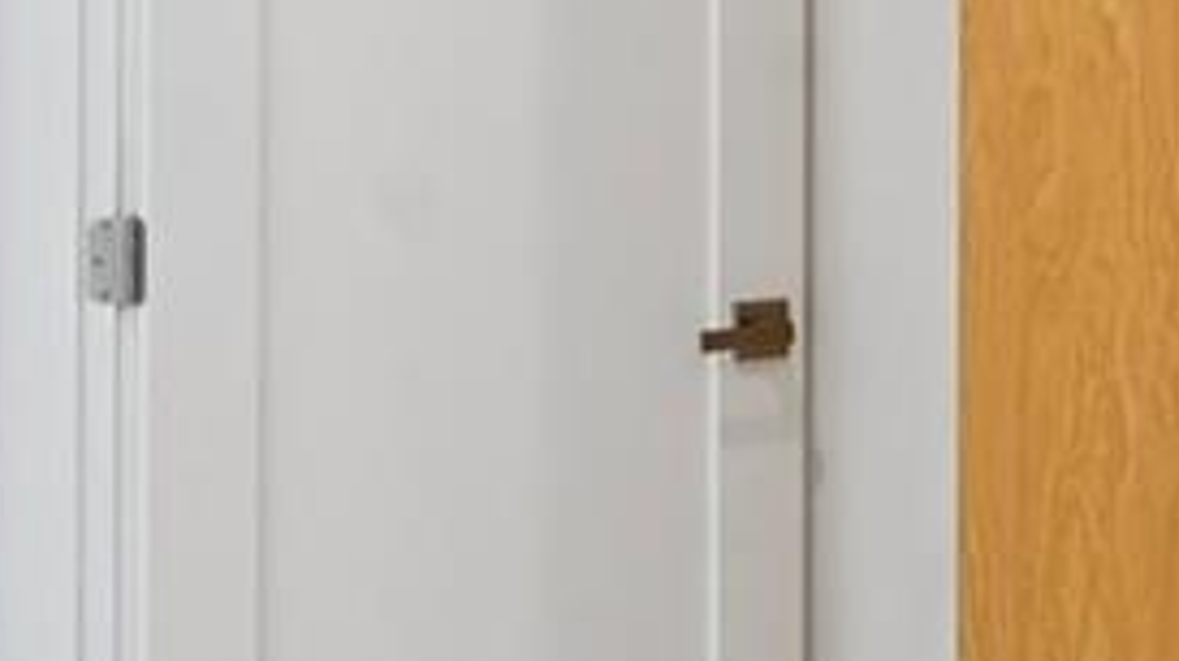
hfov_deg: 23.8
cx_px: 1144
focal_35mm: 86
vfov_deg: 13.9
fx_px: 2686
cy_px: 84
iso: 220
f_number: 8
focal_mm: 14
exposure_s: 1/13
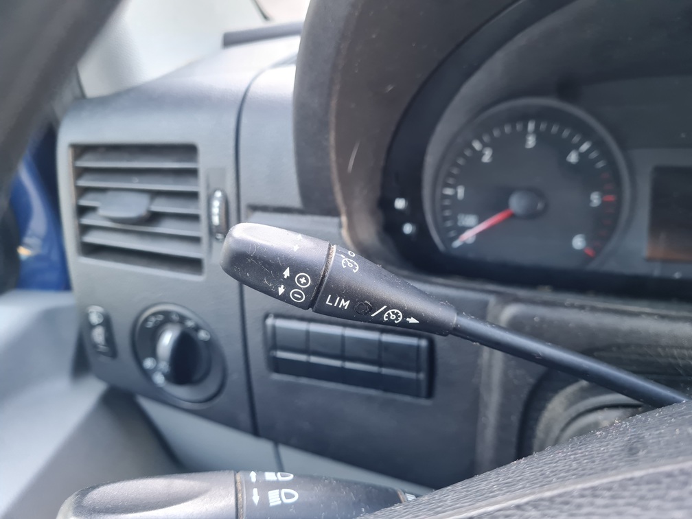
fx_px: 520
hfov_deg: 67.3
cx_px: 346
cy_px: 260
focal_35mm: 26
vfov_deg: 53.1
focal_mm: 5.4
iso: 400
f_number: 1.8
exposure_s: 1/50
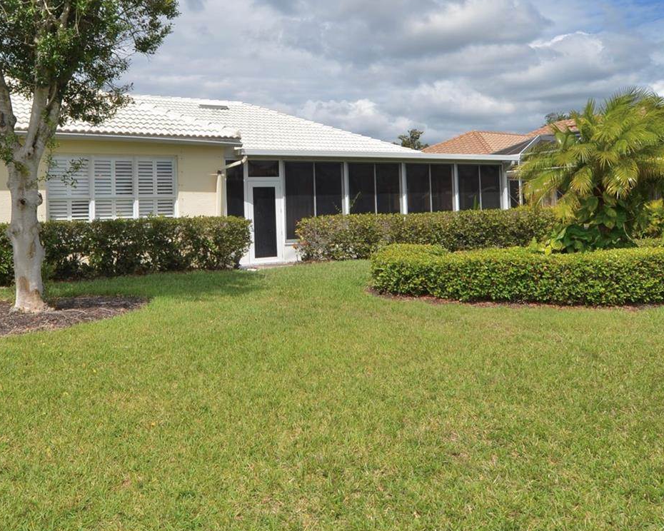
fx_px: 1140
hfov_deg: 32.3
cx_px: 254
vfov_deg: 26.1
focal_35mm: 58
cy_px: 183
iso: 100
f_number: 9
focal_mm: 24
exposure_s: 1/320
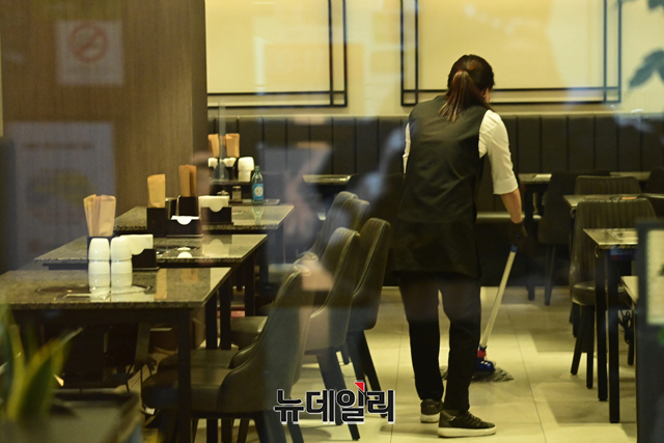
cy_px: 222
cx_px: 332
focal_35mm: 135
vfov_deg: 10.2
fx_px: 2490
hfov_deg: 15.2
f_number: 5.6
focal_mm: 135
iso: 16000
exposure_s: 1/200
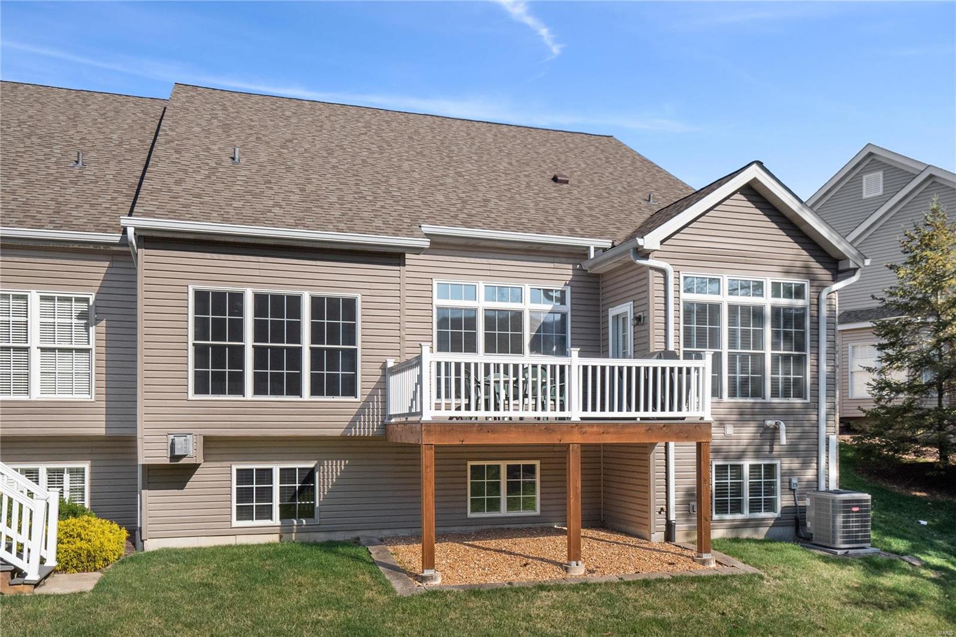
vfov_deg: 46.4
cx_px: 478
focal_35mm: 28
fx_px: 743
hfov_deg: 65.5
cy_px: 318
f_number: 8
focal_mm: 14
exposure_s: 1/1250
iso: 400
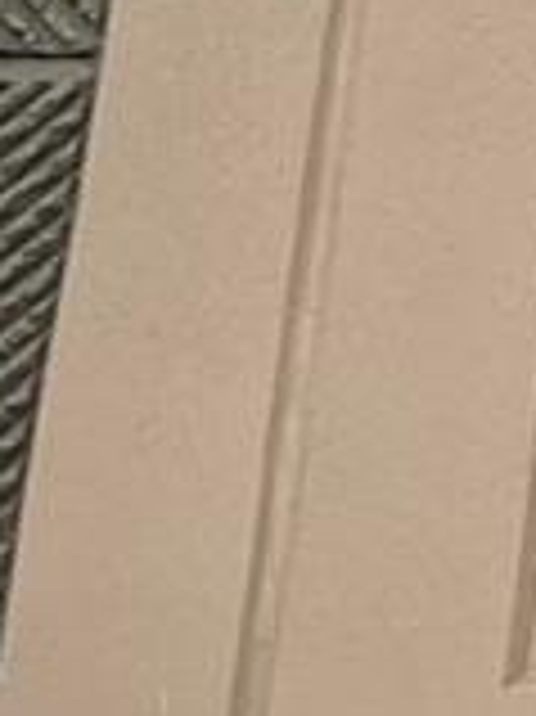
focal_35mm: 196
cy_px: 698
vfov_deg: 10.0
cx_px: 1869
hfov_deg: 6.6
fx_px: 4052
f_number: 1.6
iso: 80
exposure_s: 1/121
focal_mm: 4.2
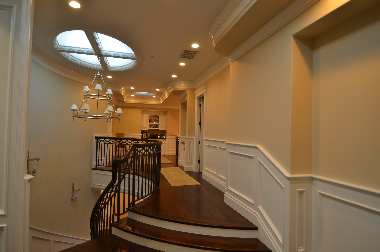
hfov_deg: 85.5
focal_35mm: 20
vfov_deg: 63.0
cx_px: 190
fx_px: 205
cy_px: 126
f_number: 4
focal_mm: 13
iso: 100
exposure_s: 1/15
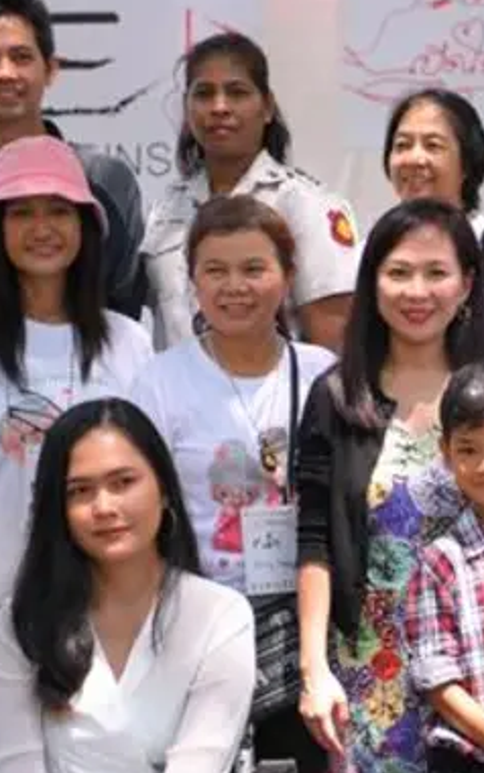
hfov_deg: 11.1
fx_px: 2466
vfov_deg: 17.8
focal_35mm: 117
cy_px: 411
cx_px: 453
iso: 250
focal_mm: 56
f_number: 2.8
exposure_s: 1/400
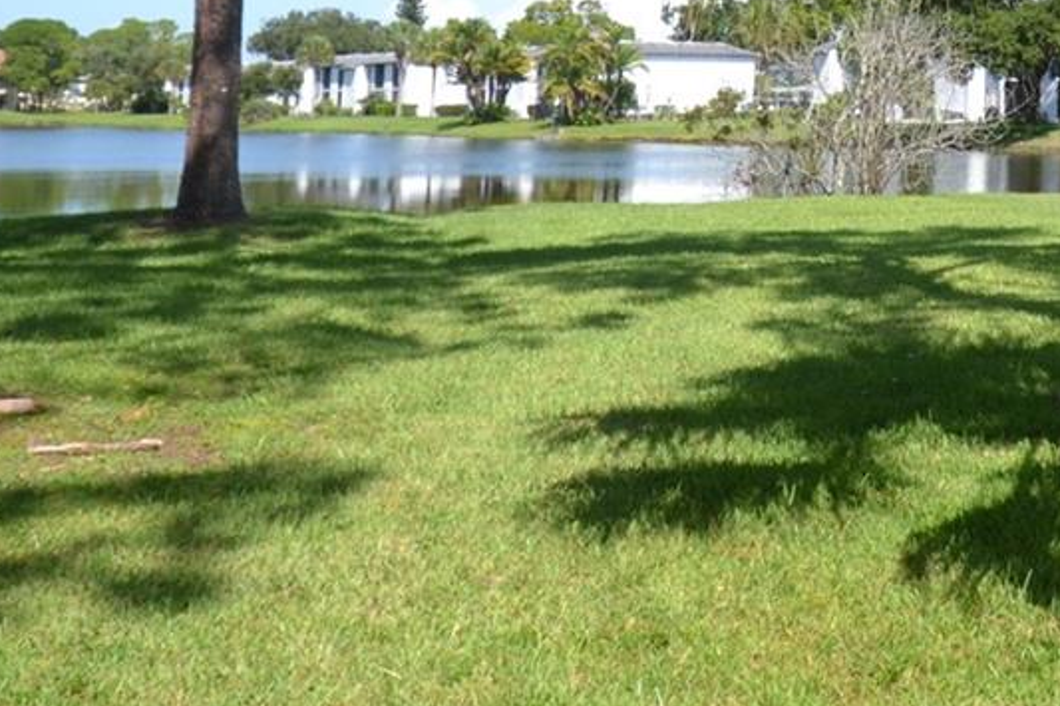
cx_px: 1004
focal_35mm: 58
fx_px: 1722
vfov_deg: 21.5
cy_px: -137
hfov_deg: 32.1
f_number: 7.1
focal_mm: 13
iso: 100
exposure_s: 1/200
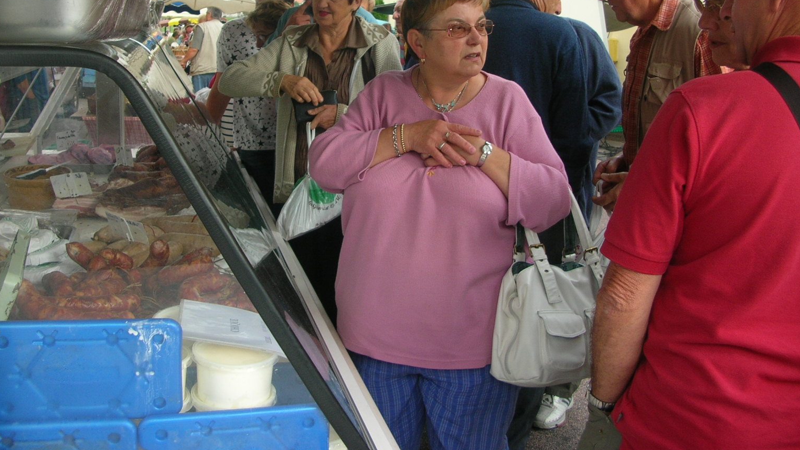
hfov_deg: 50.5
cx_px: 385
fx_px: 849
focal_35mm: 40
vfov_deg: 29.4
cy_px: 140
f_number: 2.8
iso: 50
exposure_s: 1/188
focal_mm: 5.8
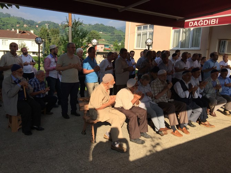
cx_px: 116
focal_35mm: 29
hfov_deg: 61.7
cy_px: 86
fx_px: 193
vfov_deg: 48.2
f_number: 2.2
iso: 32
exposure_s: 1/1319
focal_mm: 4.15
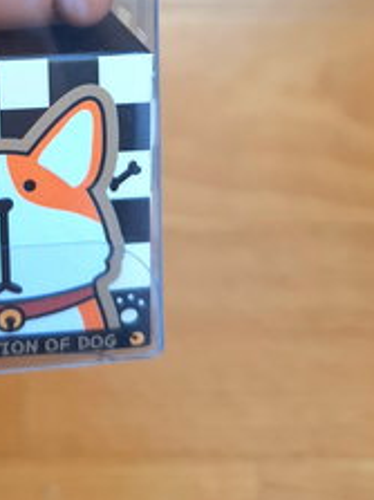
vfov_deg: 31.8
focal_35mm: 55
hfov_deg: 25.1
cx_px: -11
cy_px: -21
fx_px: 793
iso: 250
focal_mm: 5.54
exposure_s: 1/50
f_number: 1.8
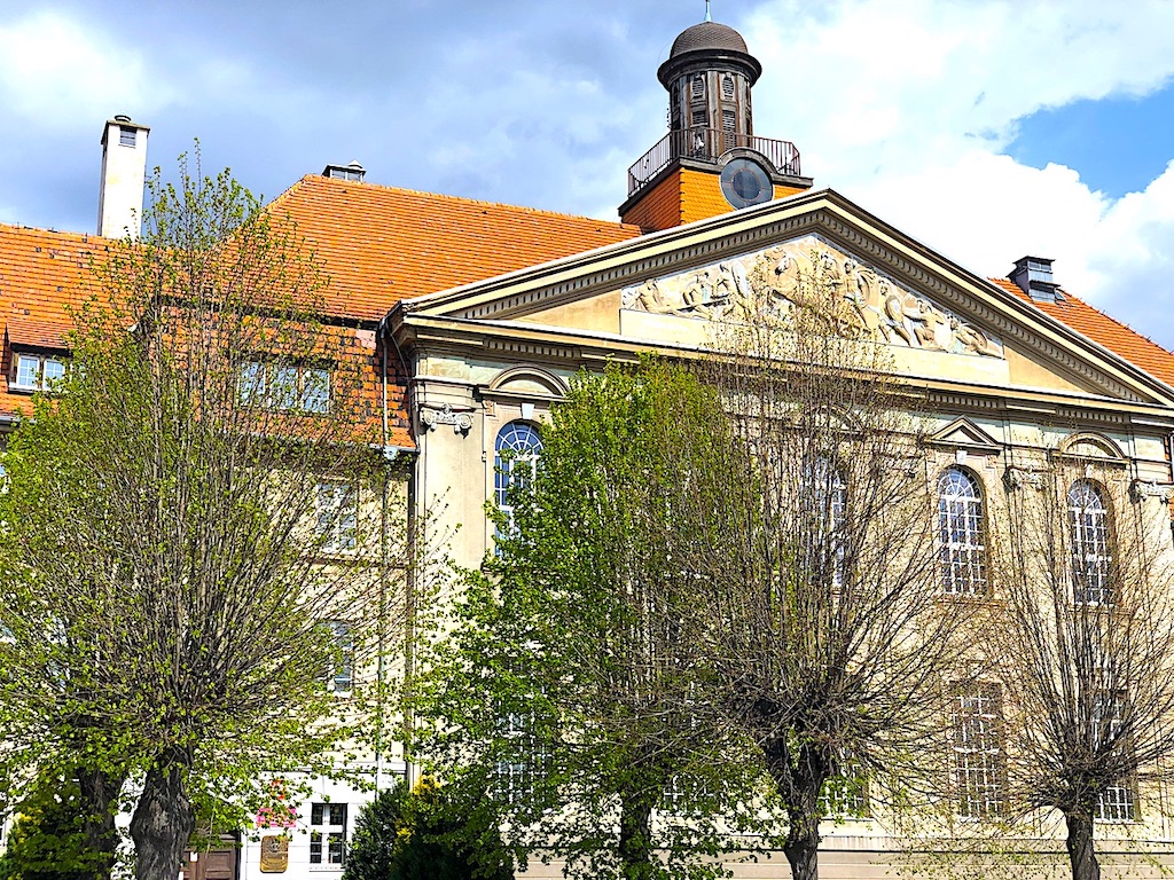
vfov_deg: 28.0
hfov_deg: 36.8
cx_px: 587
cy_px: 440
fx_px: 1764
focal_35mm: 52
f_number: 2.4
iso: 16
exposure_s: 1/1263
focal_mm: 6
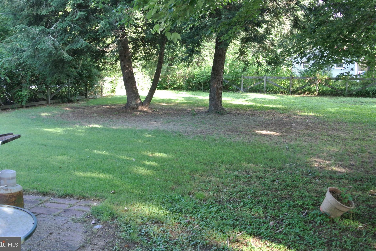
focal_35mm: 34
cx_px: 182
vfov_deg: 38.8
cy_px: 113
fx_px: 355
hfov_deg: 55.8
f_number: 3.8
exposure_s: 1/125
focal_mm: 11.8
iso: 400
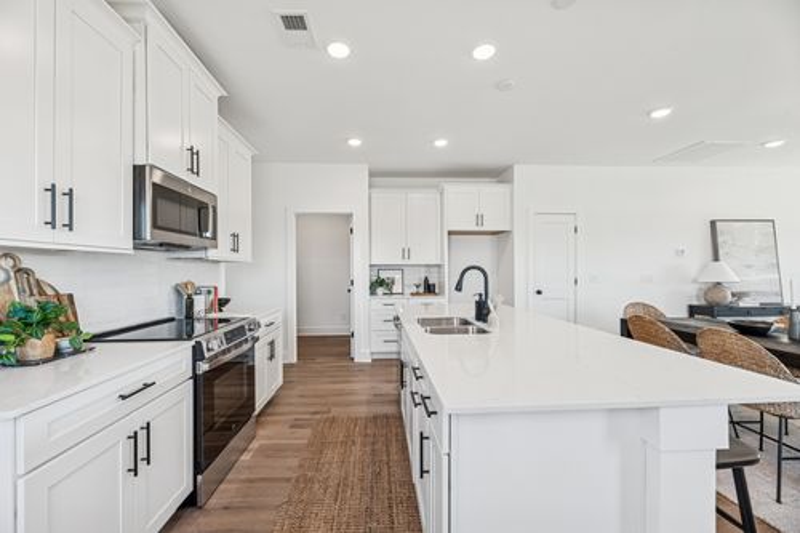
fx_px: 311
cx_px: 400
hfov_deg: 104.3
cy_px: 266
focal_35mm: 14
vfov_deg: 81.2
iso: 100
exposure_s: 1/8
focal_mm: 14
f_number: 9
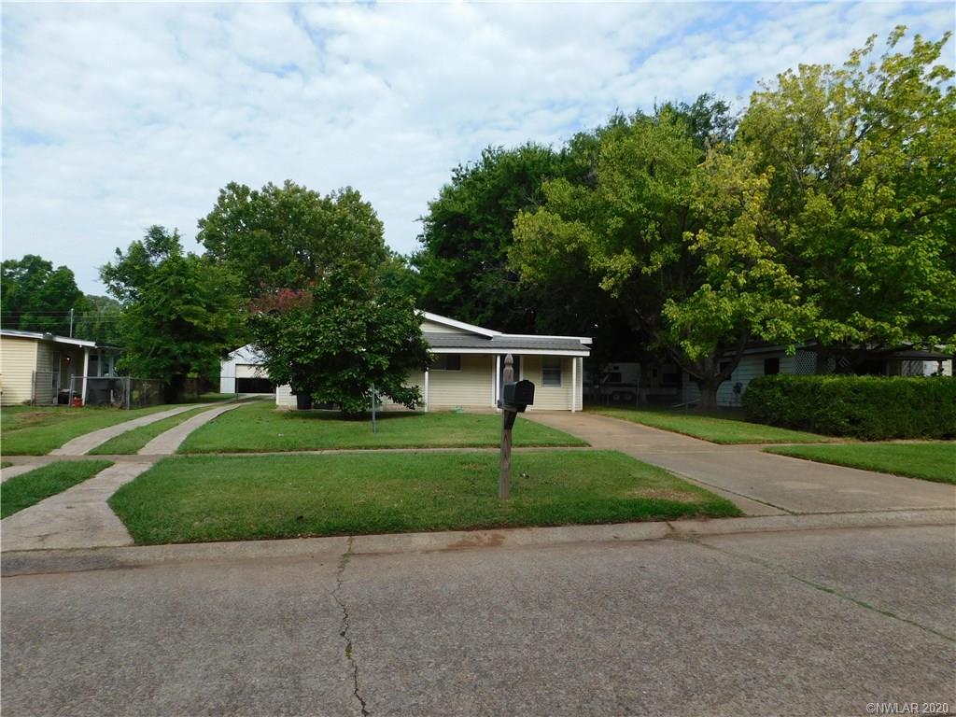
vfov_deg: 56.8
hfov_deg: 71.6
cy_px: 358
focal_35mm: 24
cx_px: 478
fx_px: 663
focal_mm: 4.1
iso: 125
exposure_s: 1/1000
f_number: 3
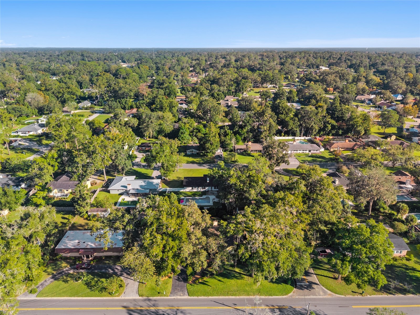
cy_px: 158
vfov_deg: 56.8
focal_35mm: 24
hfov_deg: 71.6
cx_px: 210
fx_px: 291
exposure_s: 1/2500
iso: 230
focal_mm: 8.67
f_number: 1.8
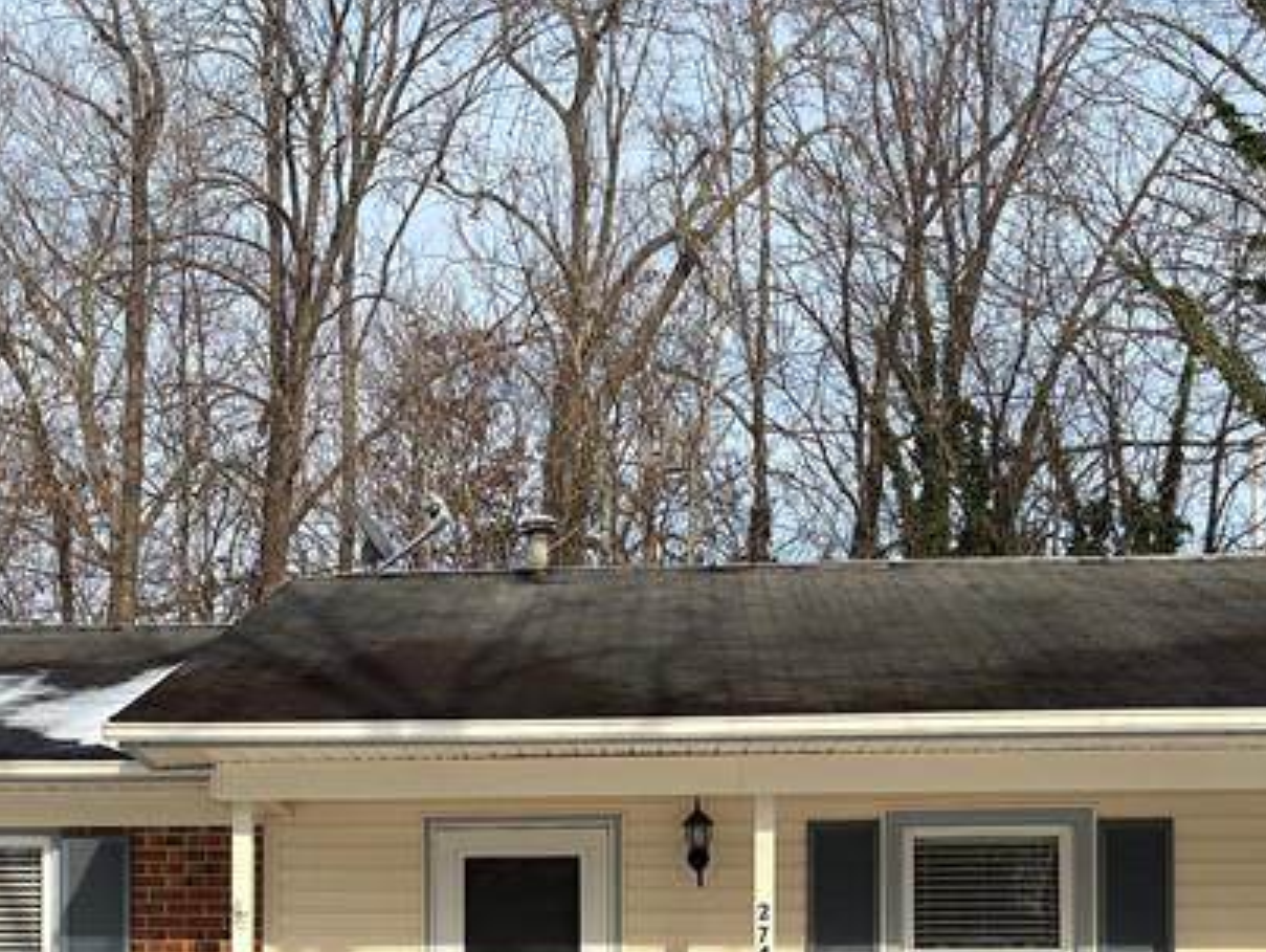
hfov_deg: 29.2
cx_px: 471
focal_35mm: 66
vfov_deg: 21.4
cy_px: 987
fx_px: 2416
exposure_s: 1/2451
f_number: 1.6
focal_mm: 5.96
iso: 50
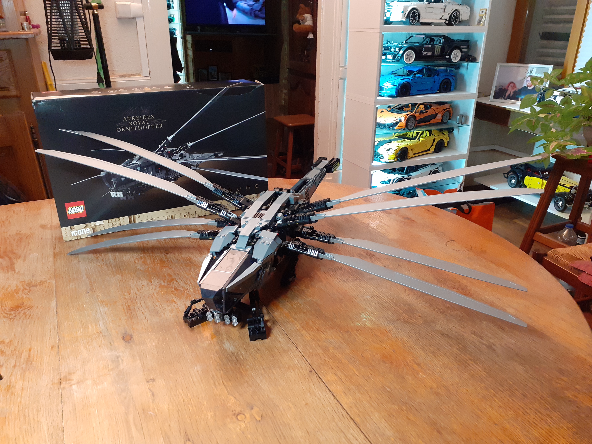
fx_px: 462
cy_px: 222
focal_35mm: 27
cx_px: 296
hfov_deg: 65.3
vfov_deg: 51.4
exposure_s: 1/25
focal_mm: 3.6
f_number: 1.9
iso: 250
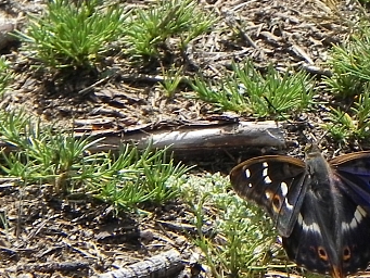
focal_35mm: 1277
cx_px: 366
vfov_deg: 1.2
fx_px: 13654
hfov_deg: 1.6
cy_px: 186
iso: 160
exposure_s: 1/414
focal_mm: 75.7
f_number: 6.3
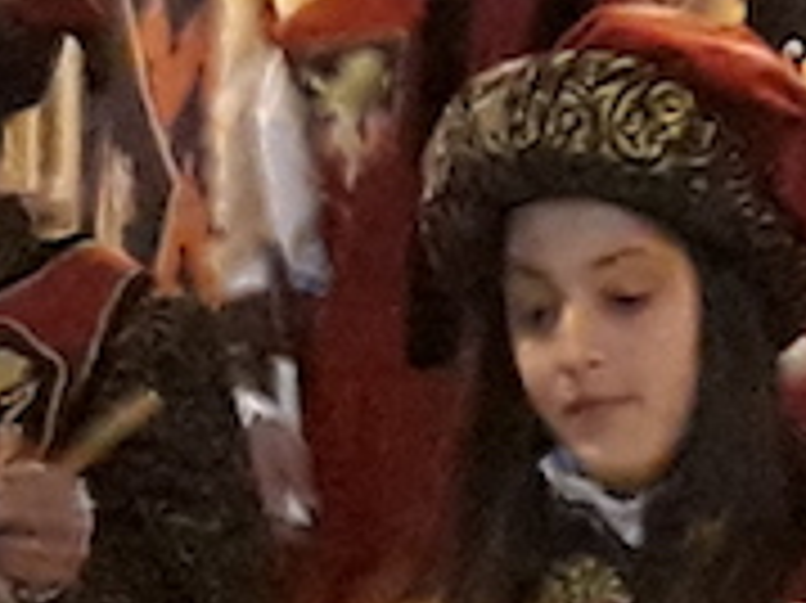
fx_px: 2815
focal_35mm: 121
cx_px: 410
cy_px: 86
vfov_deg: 12.2
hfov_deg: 16.3
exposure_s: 1/20
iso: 800
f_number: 1.7
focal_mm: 3.71
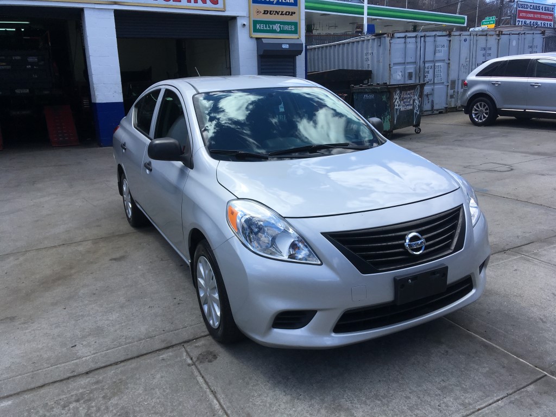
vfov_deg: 48.2
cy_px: 208
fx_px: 466
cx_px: 278
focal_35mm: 29
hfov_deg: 61.7
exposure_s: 1/1083
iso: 25
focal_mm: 4.15
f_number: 2.2
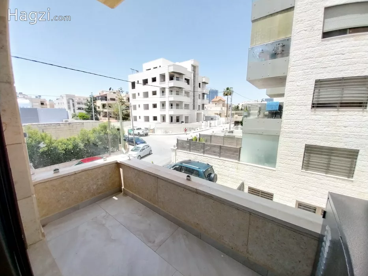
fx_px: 138
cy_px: 138
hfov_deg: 106.2
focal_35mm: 13
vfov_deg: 89.9
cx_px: 184
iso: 64
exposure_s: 1/297
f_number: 2.2
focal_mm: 1.3
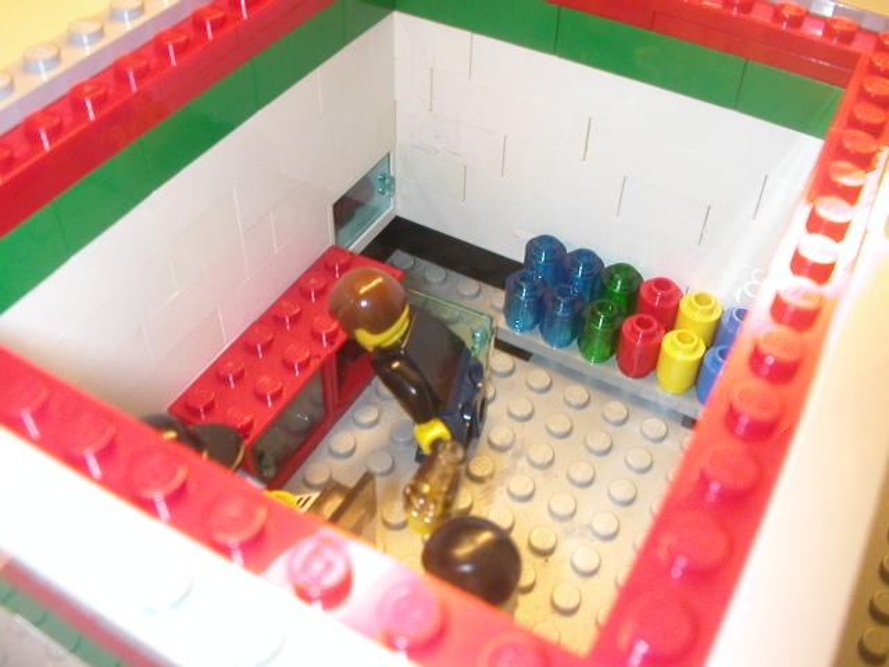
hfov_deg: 50.1
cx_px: 444
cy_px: 334
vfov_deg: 38.7
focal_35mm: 37
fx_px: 950
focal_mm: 5.6
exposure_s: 1/14.9
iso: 200
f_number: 4.5
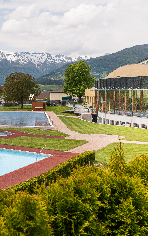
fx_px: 297
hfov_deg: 26.1
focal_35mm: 46
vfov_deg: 43.5
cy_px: 115
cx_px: -10
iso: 560
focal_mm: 24
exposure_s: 1/4000
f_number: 5.6
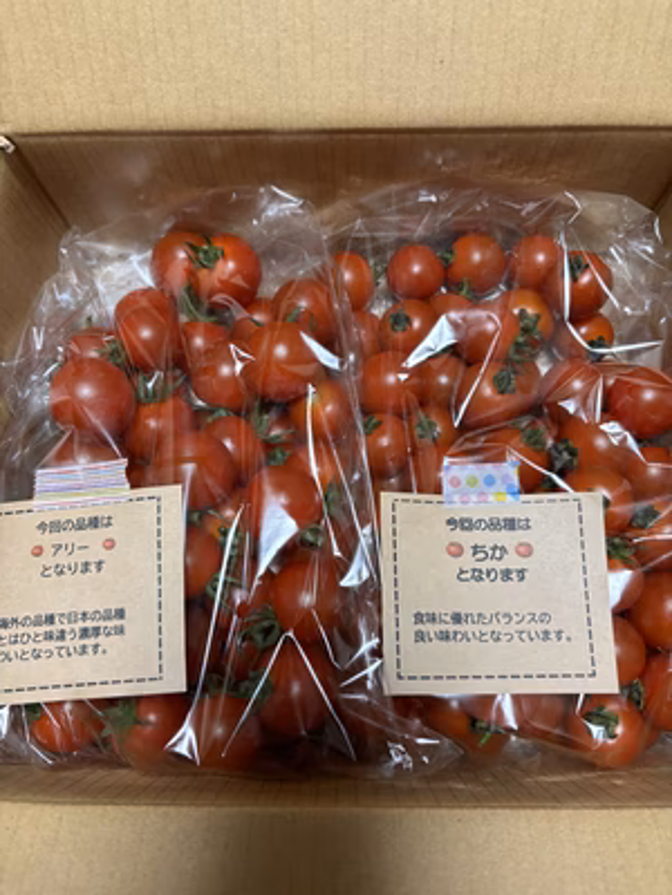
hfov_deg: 53.1
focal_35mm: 26
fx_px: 673
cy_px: 448
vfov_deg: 67.3
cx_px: 336
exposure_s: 1/77
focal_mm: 5.96
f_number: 1.6
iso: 125
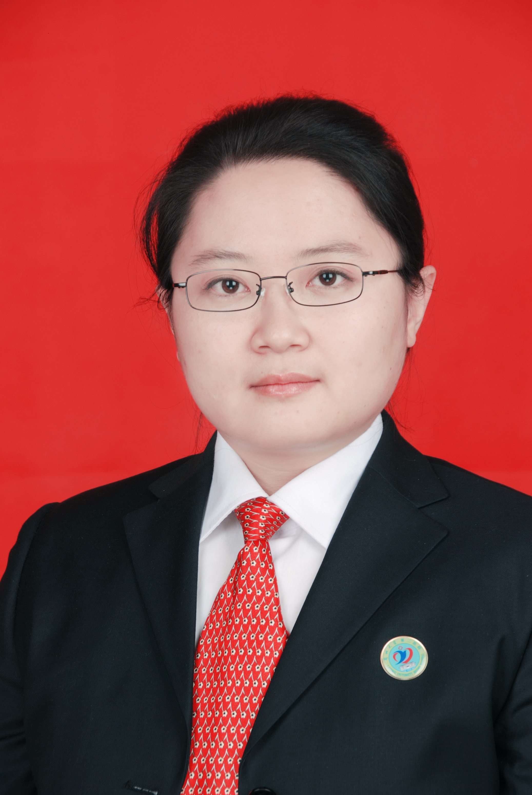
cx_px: 266
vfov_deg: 12.2
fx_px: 3713
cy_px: 398
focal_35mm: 168
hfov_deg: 8.2
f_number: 11
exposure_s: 1/60
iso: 100
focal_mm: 112
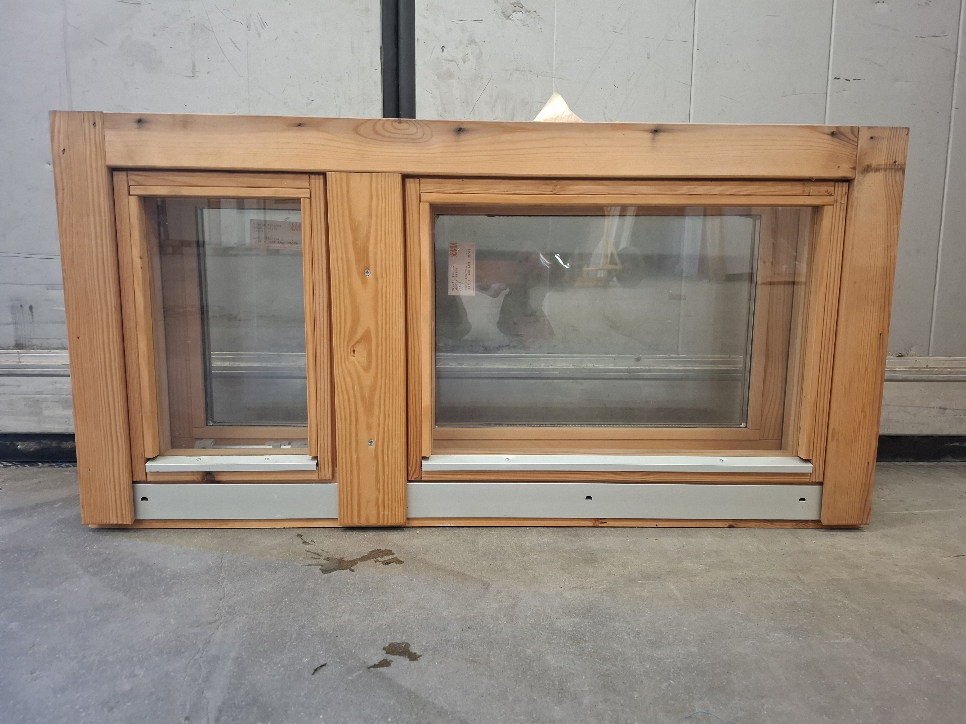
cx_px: 483
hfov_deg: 73.9
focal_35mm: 23
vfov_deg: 58.9
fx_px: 642
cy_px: 362
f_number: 1.8
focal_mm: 5.54
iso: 400
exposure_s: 1/33
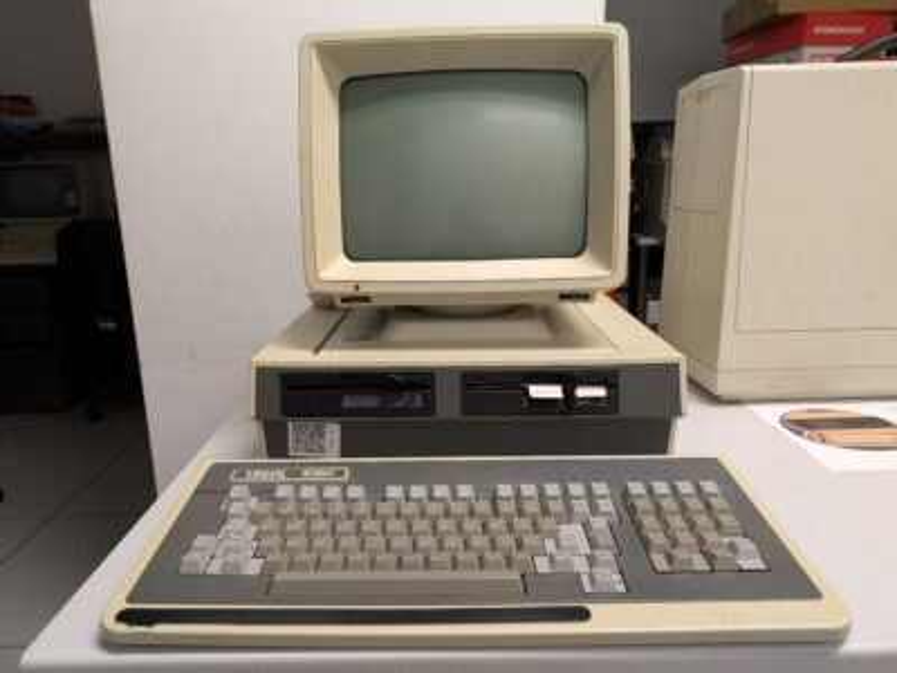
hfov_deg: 69.4
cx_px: 448
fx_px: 648
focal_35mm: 25
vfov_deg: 54.9
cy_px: 336
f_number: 1.89
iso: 109
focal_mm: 5.43
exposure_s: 1/24
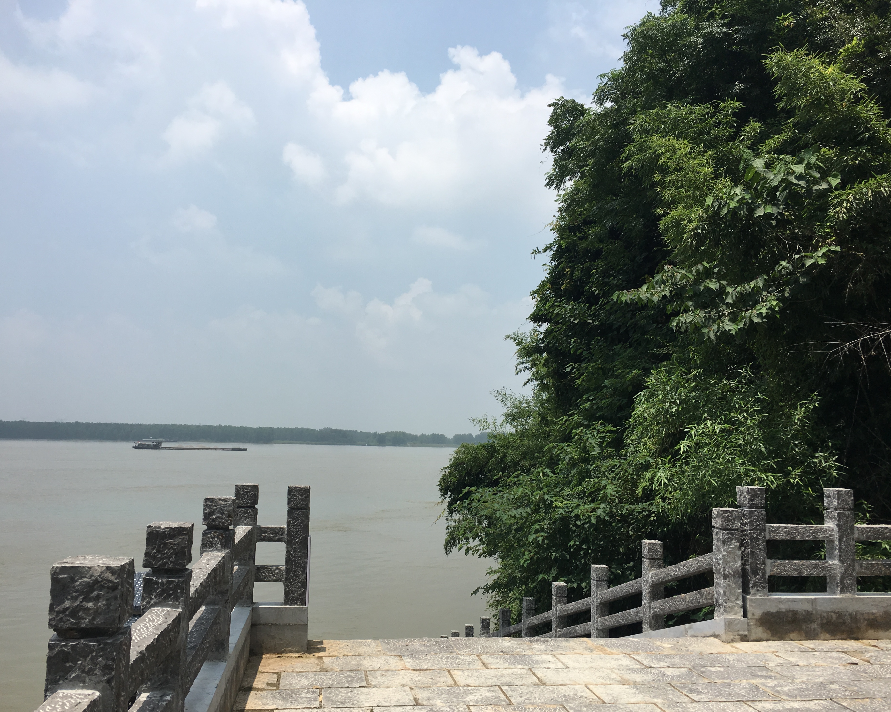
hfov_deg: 57.1
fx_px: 817
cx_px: 409
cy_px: 364
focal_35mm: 31
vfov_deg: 47.1
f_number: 2.2
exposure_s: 1/2404
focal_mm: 4.15
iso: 25
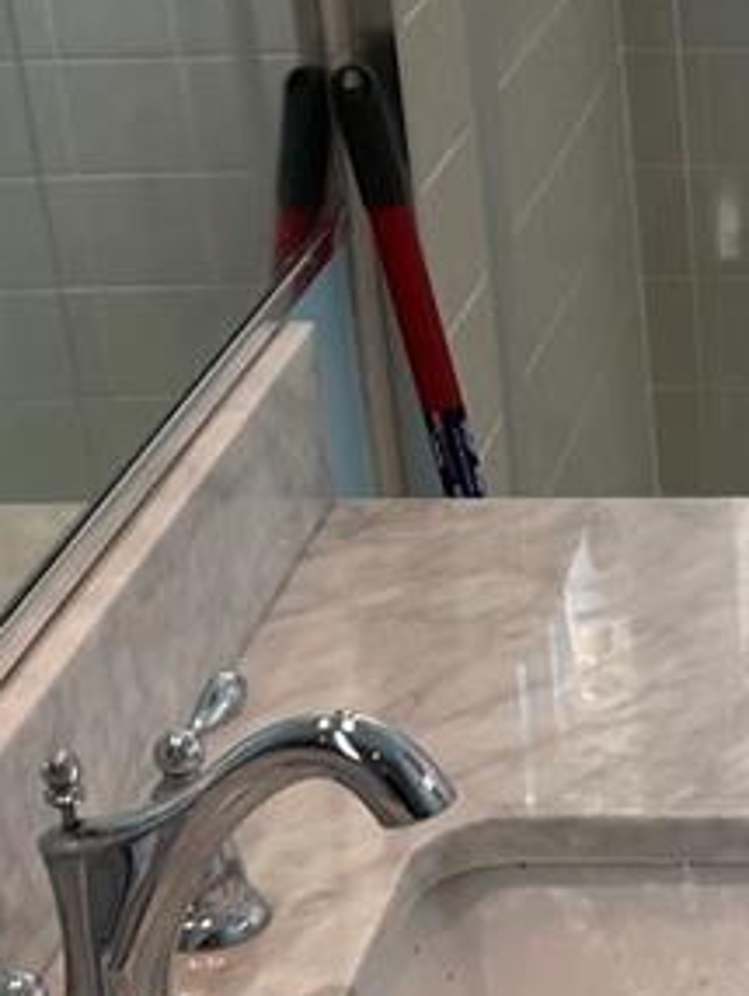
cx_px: 1063
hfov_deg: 13.0
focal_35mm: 109
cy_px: 735
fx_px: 3140
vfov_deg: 17.9
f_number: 1.6
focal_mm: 4.2
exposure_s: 1/120
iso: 80
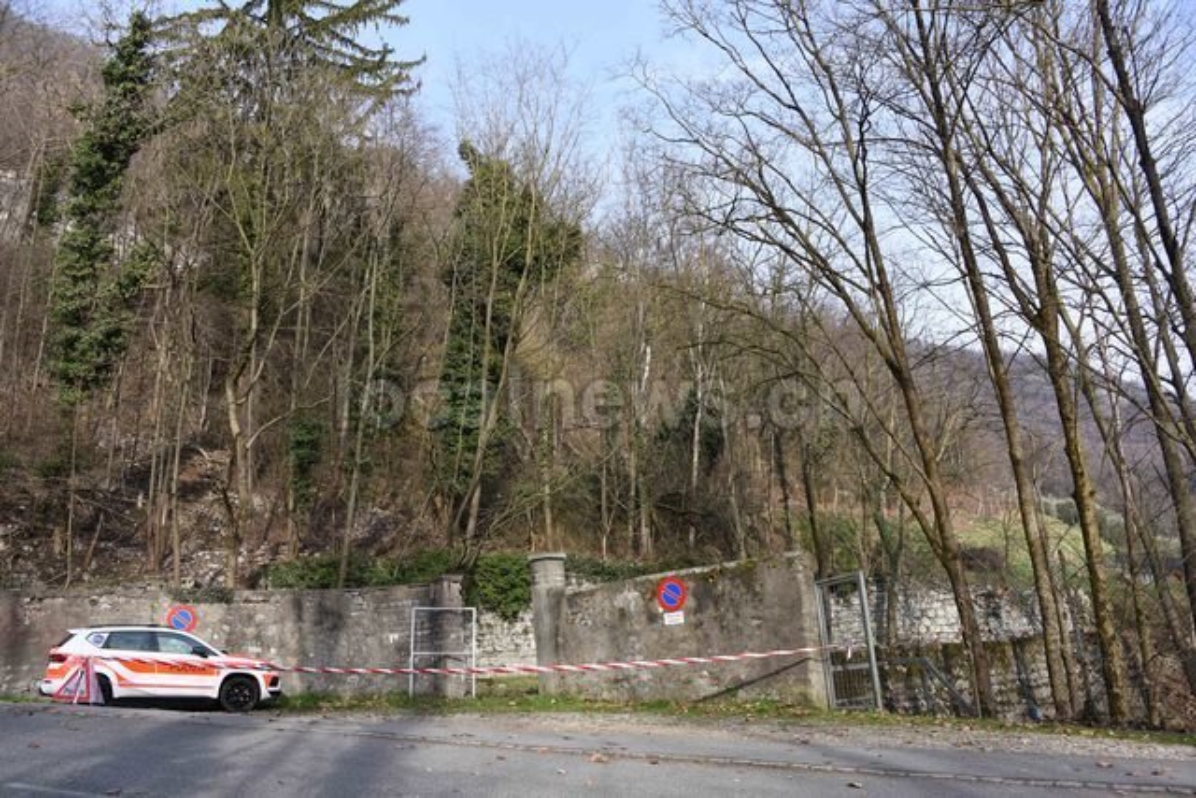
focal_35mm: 28
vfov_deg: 46.4
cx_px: 598
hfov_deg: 65.5
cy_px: 399
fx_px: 930
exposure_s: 1/500
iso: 400
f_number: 7.1
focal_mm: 28
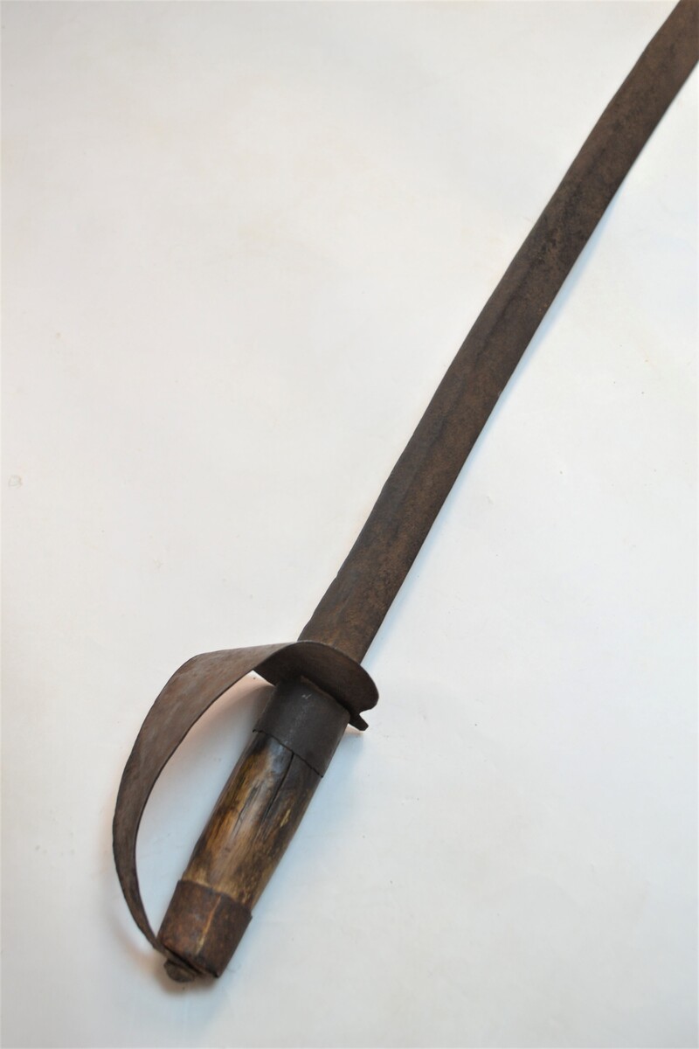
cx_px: 350
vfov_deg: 46.4
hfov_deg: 31.9
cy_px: 524
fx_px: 1223
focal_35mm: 42
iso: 400
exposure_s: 1/40
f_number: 5
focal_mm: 28
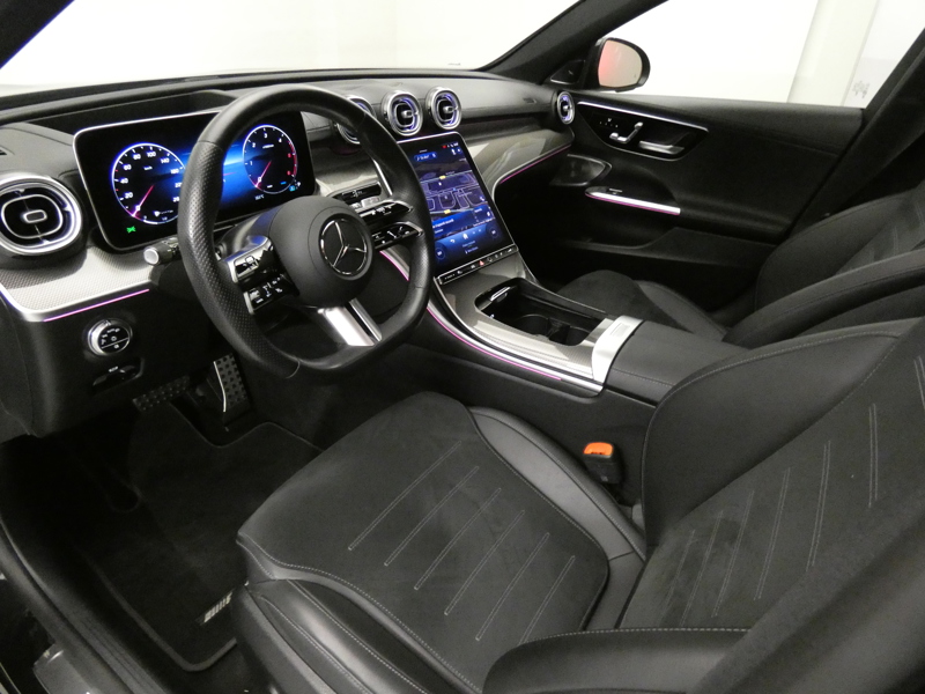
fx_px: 534
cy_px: 347
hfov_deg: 81.7
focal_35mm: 20
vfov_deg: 66.0
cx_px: 462
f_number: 2.8
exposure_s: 1/25
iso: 1600
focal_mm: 3.6
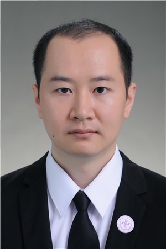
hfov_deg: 10.7
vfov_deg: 16.1
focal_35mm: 128
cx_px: 83
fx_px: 883
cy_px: 124
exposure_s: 1/125
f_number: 5.6
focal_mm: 85
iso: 160
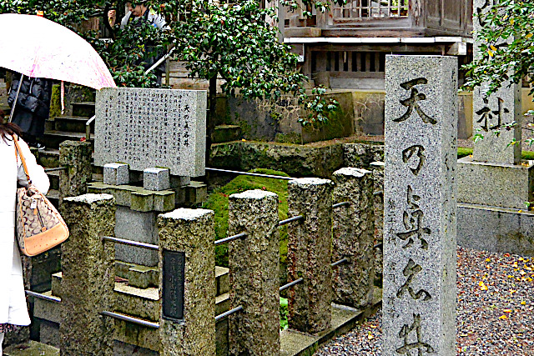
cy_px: 178
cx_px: 267
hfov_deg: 67.4
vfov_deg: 48.0
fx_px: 401
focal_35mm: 27
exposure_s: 1/60
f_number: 4
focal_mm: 10
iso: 560
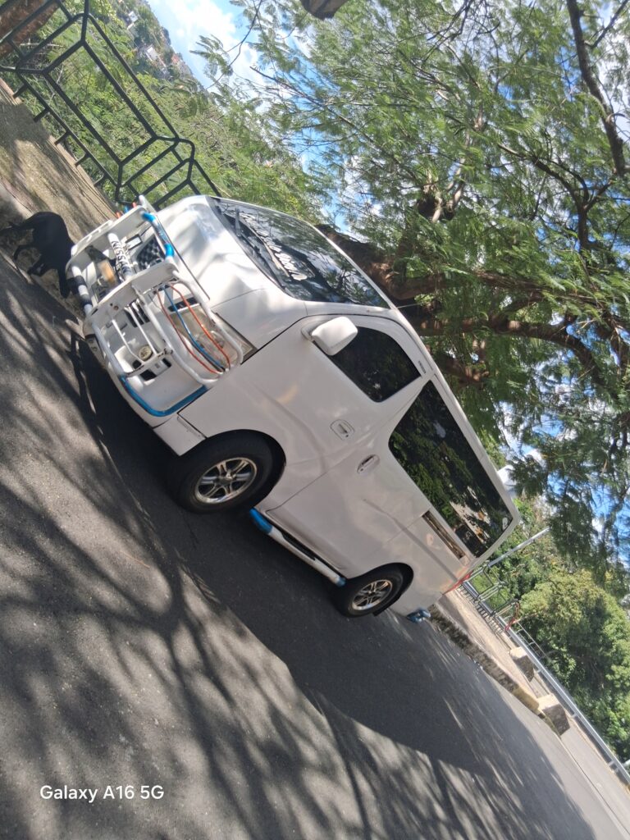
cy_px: 420
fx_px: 631
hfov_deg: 53.1
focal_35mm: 26
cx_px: 315
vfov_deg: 67.3
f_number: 1.8
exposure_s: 1/355
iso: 25
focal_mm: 3.98
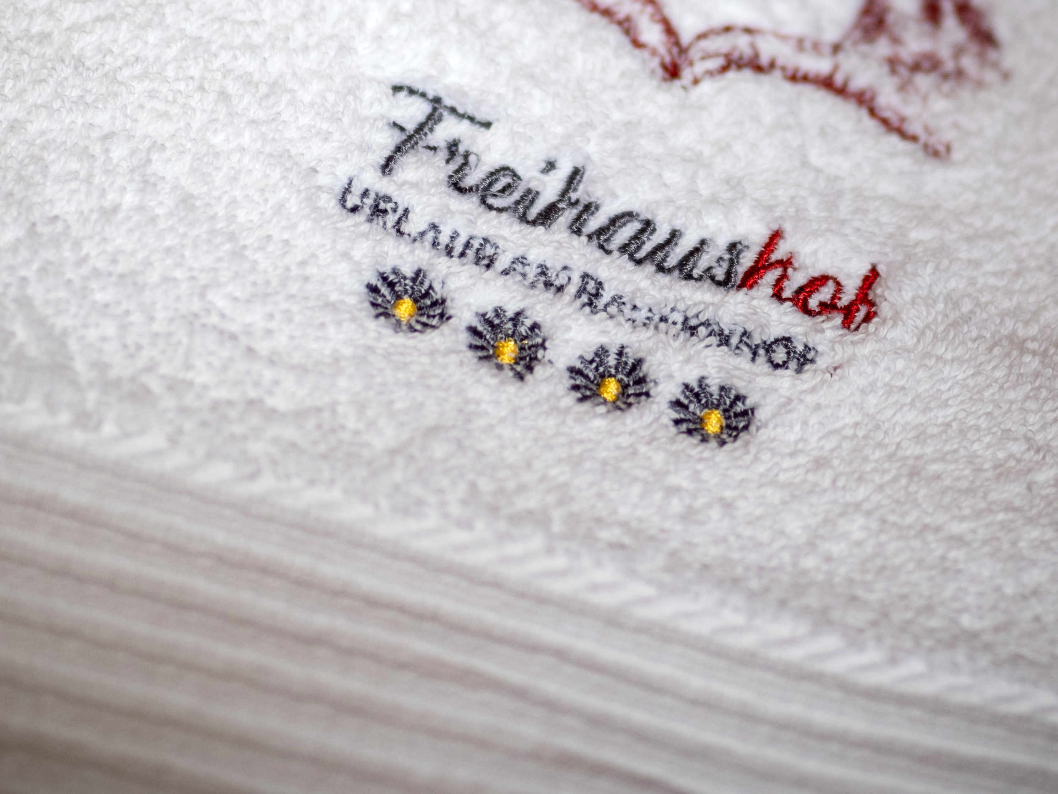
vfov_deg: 14.4
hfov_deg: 19.3
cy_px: 127
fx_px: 3118
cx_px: 578
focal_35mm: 102
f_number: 1.2
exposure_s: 1/125
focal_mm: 25
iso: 250
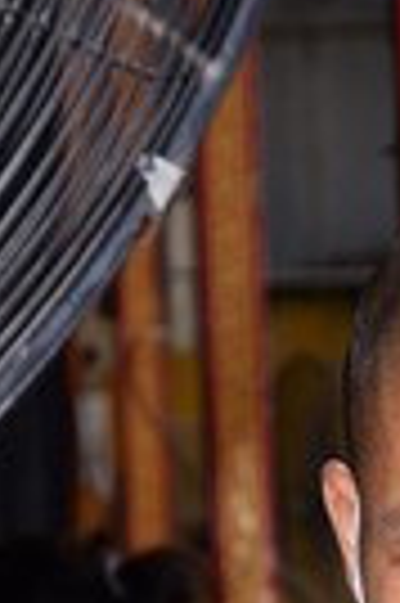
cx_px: 454
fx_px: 5681
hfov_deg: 4.0
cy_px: 814
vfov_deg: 6.0
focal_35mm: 340
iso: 320
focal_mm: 70
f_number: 6.3
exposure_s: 1/160
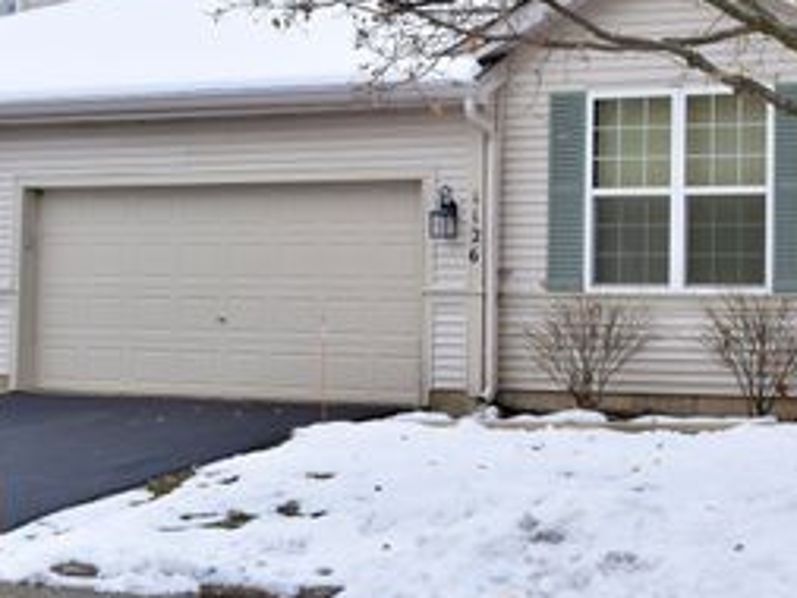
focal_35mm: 77
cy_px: 190
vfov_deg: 19.1
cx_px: 680
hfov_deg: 24.8
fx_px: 1773
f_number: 8
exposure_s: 1/100
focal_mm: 27
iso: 100
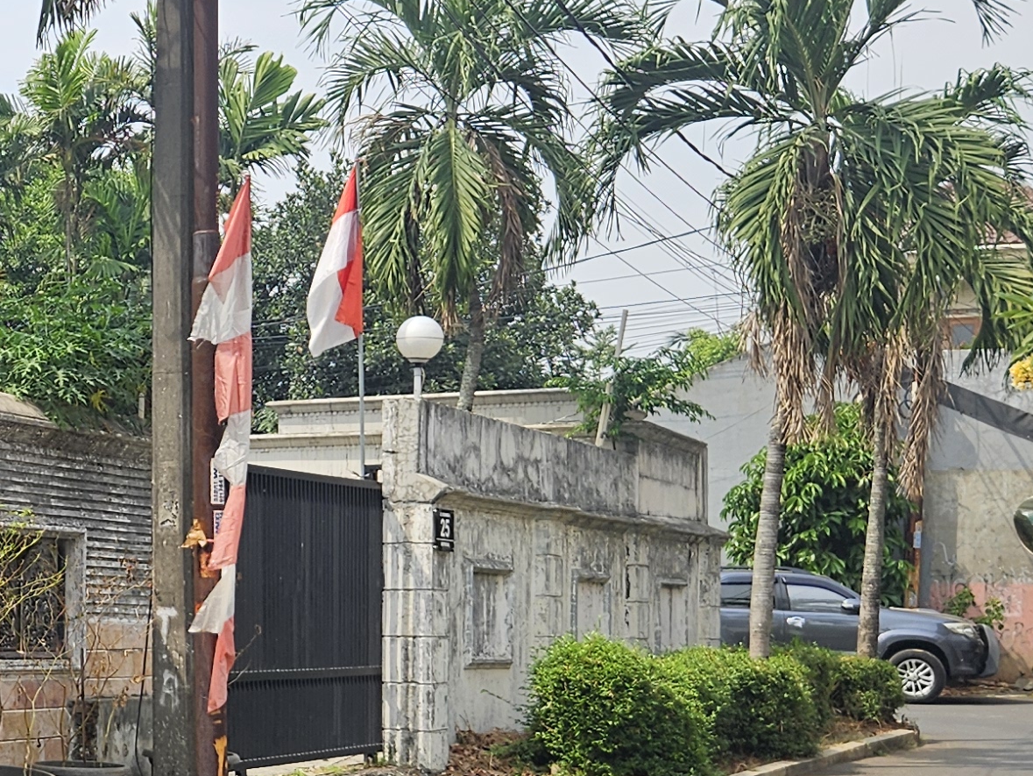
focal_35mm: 78
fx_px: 2328
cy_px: 597
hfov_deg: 23.1
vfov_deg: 18.8
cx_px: -182
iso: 25
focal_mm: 5.4
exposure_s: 1/1179
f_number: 1.8
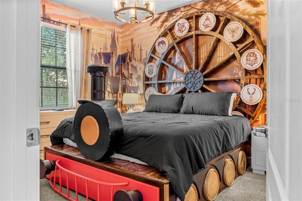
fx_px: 210
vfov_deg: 51.2
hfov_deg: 71.5
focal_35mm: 25
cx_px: 151
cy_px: 100
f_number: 7.1
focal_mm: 25
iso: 320
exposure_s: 1
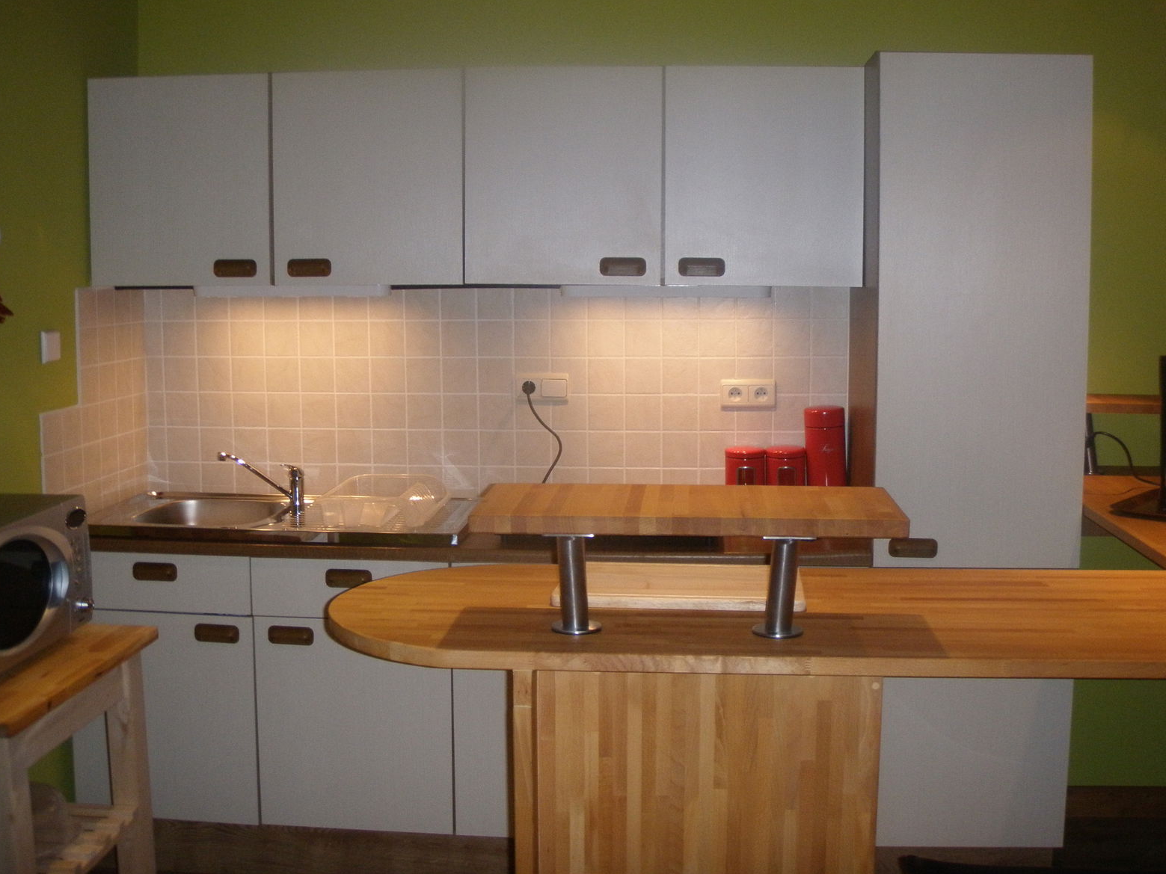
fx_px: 1314
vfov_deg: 36.8
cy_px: 426
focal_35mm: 39
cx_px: 592
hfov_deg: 47.9
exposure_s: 1/30
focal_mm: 6.7
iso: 200
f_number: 3.5
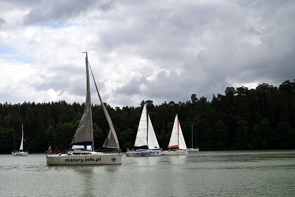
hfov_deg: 28.8
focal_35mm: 70
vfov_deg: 19.5
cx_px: 148
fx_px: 574
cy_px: 98
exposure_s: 1/800
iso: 100
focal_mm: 70
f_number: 7.1
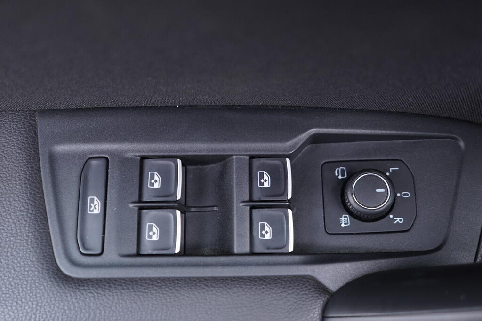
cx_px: 241
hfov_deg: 53.1
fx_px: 482
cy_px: 160
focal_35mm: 36
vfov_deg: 36.9
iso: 400
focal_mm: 24
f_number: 2.8
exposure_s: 1/40
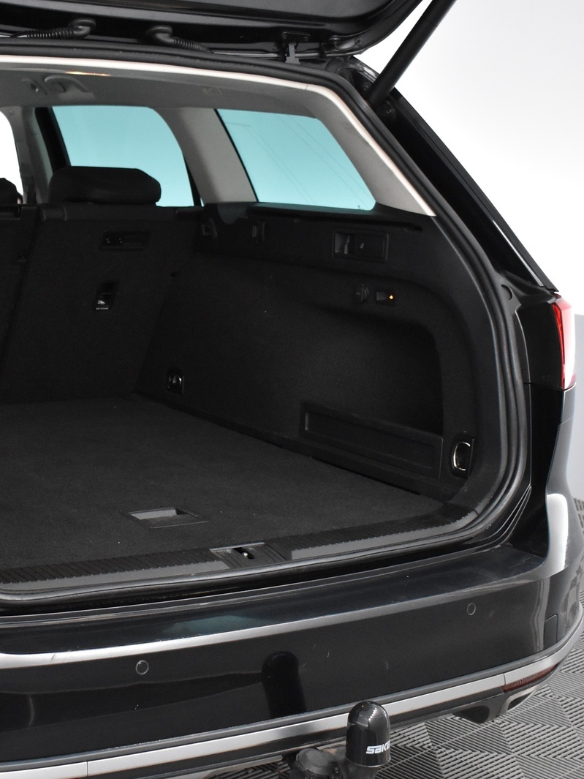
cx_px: 60
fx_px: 1282
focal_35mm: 57
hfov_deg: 24.9
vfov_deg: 33.8
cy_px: 390
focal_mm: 26
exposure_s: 1/100
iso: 3200
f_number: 5
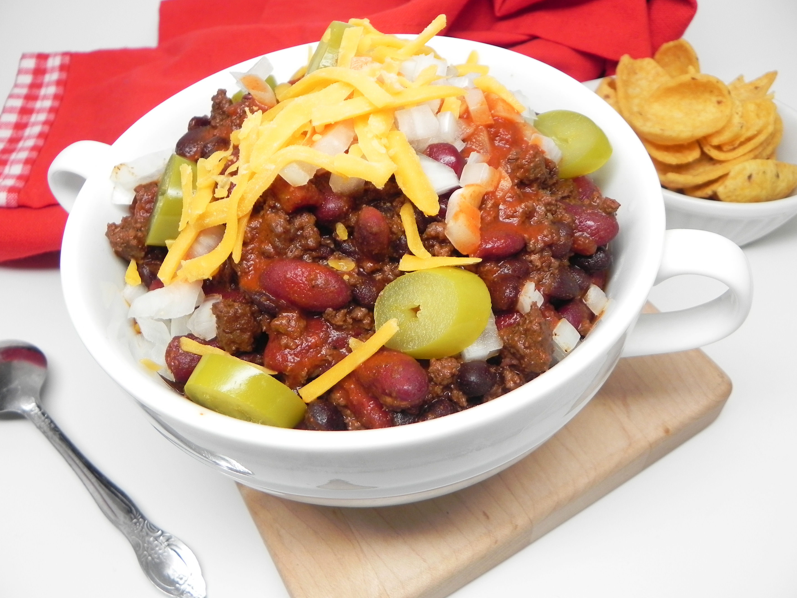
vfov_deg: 46.8
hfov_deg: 60.0
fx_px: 691
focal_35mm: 30
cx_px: 388
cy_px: 299
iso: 160
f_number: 2.8
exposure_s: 1/44
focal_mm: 5.2
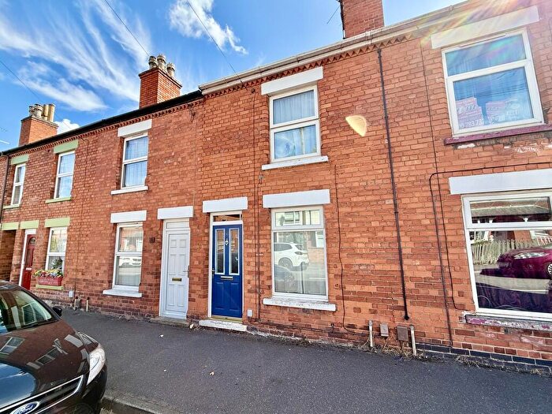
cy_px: 207
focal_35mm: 14
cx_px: 276
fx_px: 223
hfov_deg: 102.1
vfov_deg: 85.7
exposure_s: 1/596
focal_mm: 2.22
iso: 50
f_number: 2.2
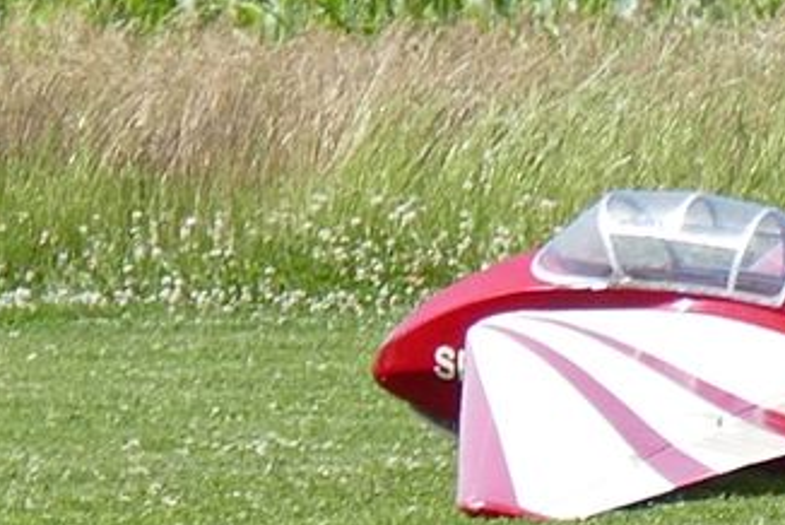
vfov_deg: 3.5
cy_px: 332
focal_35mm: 397
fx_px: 8664
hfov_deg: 5.2
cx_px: 1016
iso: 125
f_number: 3.9
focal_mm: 52.4
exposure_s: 1/800
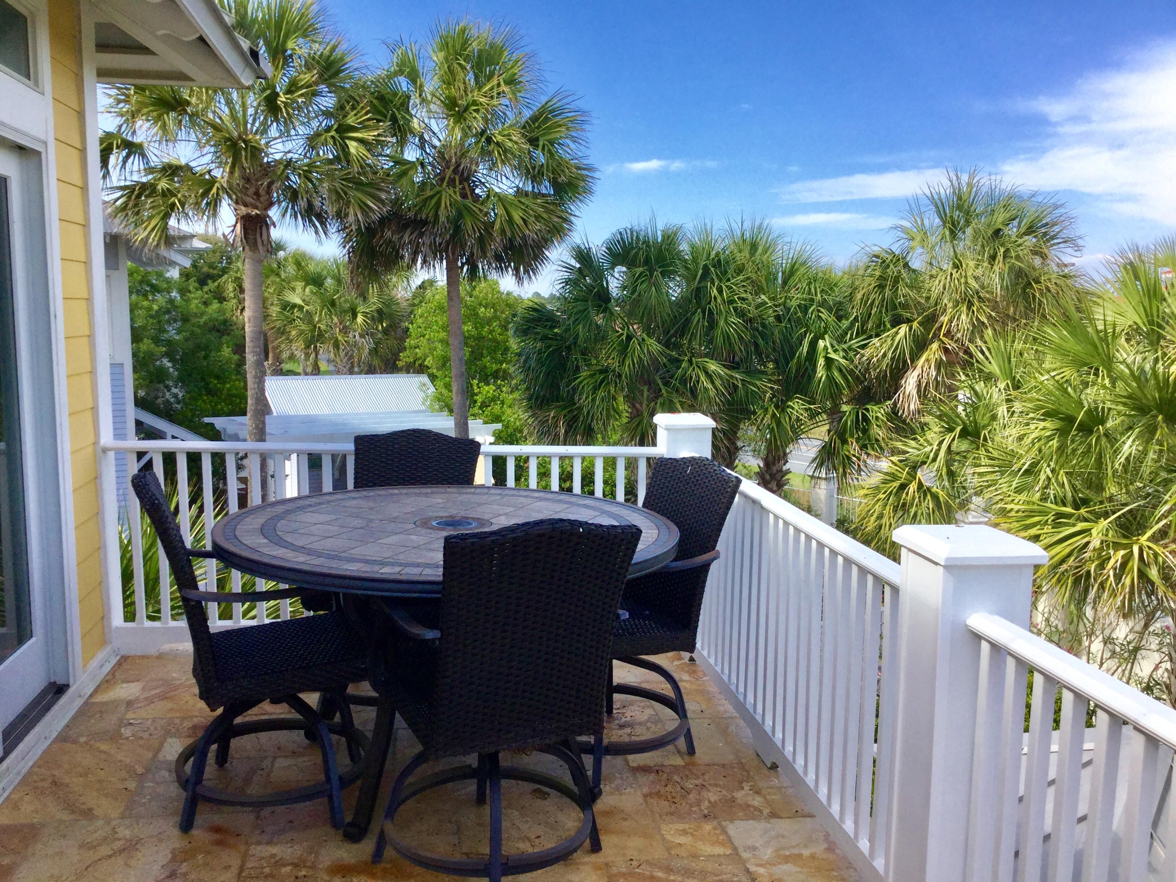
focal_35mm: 31
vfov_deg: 45.4
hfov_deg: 58.4
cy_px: 441
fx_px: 1053
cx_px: 588
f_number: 2.4
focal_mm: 3.3
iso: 25
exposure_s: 1/783
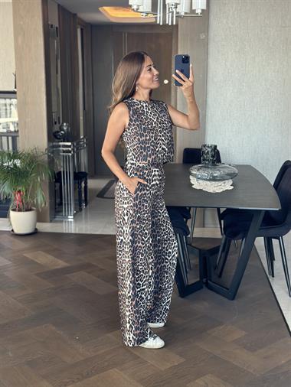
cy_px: 194
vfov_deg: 39.6
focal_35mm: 48
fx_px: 538
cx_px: 146
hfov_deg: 30.3
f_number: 1.78
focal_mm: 6.86
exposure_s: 1/60
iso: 200
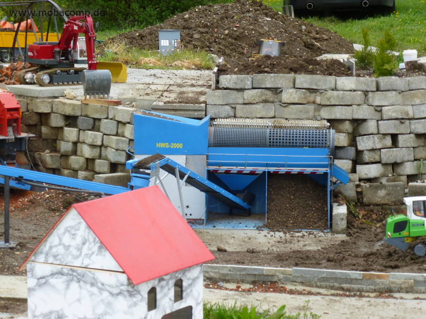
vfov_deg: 11.3
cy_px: 160
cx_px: 213
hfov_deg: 15.1
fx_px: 1612
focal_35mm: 131
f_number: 5.2
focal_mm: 23.4
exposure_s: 1/200
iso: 200
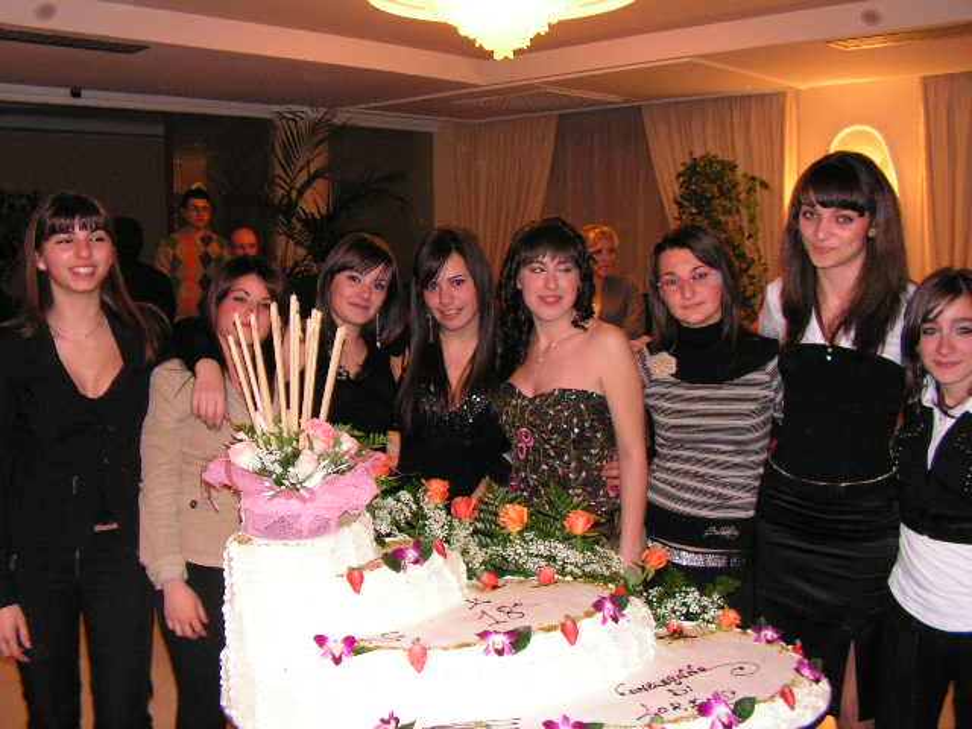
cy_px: 364
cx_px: 486
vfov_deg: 39.7
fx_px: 1011
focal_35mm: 36
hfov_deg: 51.4
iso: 200
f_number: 3.2
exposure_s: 1/40
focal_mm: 6
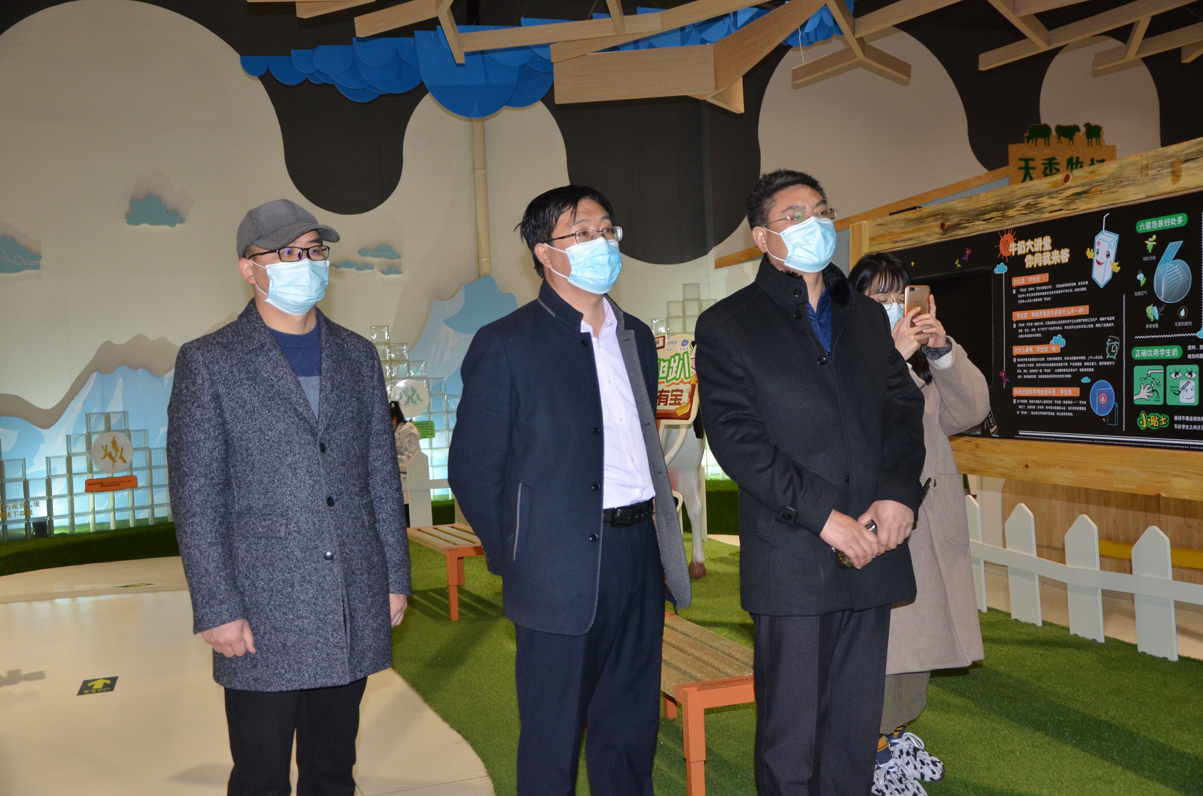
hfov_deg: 51.4
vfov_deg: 35.3
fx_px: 1251
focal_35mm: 38
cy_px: 398
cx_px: 602
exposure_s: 1/60
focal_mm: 25
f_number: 4
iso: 800
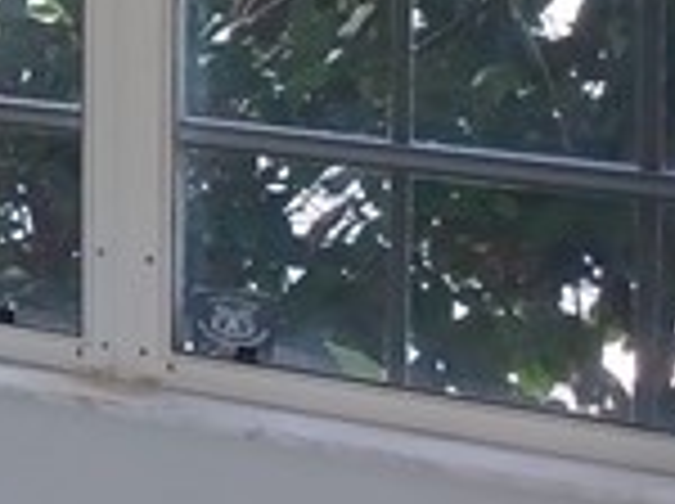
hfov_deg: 10.7
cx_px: -630
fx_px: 3329
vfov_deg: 8.6
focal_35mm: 171
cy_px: -99
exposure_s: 1/50
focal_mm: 4.6
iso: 320
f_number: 1.8
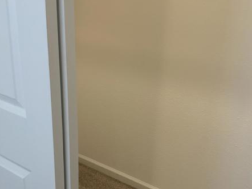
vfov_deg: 34.2
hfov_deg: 44.7
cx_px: 143
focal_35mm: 42
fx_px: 306
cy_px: 116
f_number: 1.8
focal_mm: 3
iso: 100
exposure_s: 1/60
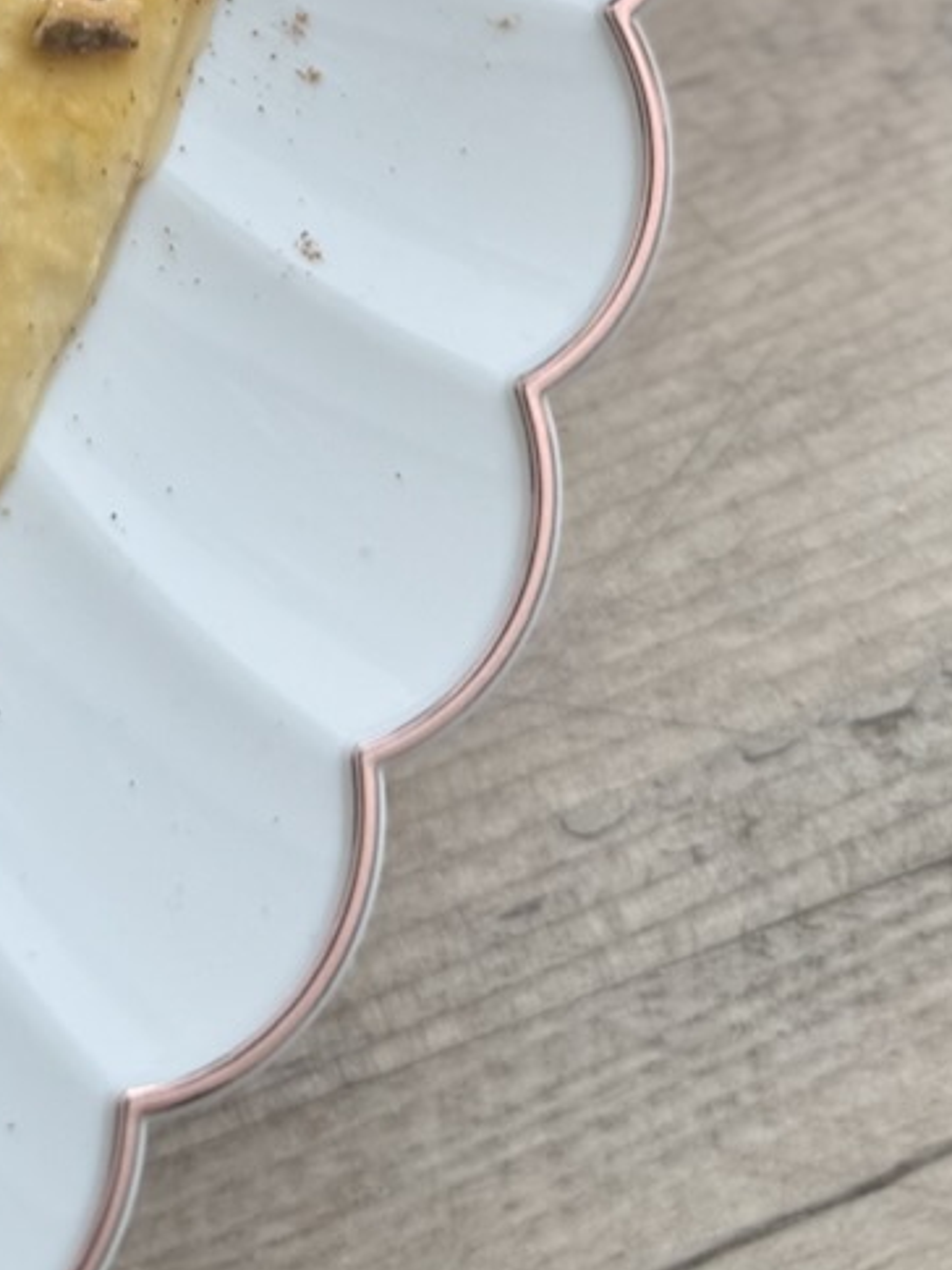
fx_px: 3629
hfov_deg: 14.4
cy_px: -930
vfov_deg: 16.8
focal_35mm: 99
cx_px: -254
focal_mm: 6.76
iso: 50
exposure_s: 1/127
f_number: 1.78
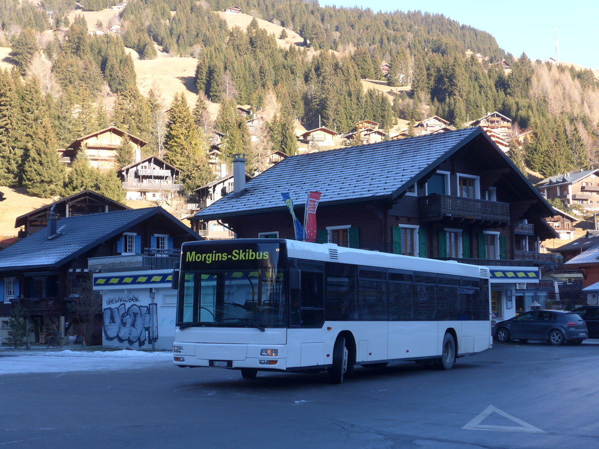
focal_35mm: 59
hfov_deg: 32.7
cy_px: 224
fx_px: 1021
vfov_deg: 24.8
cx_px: 300
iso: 80
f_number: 3.5
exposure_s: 1/200
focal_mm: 12
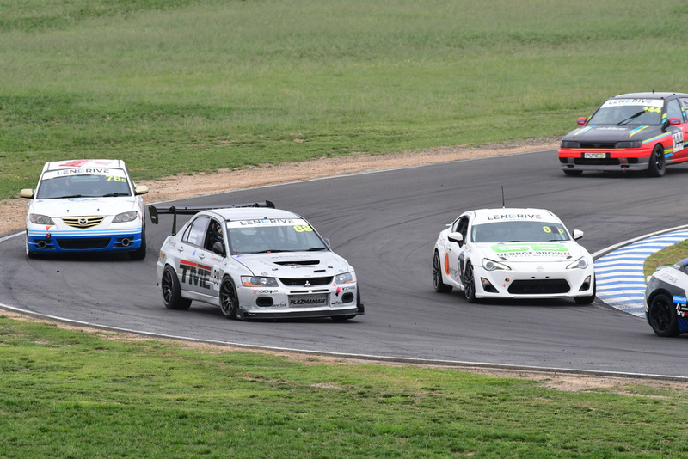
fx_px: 14338
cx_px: 344
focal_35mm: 750
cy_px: 230
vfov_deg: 1.8
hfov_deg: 2.7
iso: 800
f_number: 11
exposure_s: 1/640
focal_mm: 500
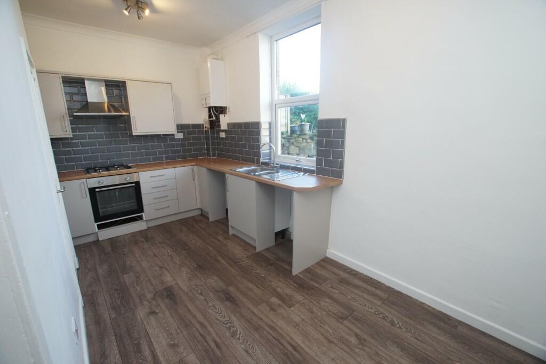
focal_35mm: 15
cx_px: 273
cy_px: 182
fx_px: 228
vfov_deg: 77.3
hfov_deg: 100.4
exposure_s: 1/160
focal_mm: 10
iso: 1000
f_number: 4
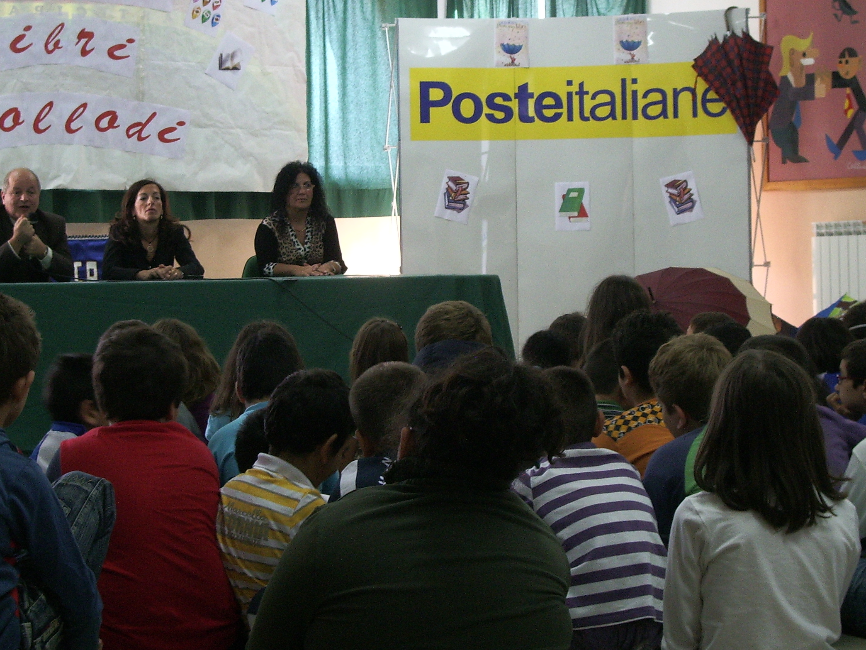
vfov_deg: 19.4
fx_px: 1901
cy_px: 283
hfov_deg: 25.6
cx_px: 389
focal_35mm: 76
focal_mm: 10.2
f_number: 3.5
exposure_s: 1/15
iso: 200
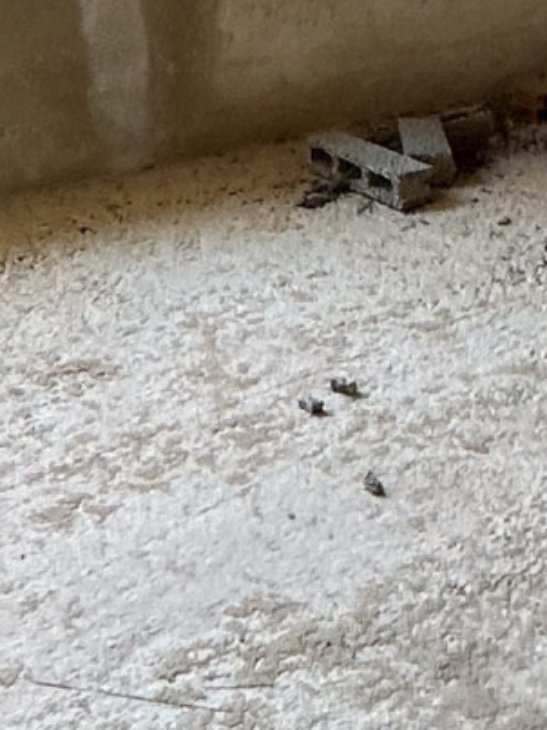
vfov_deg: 19.6
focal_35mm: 89
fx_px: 1876
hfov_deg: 16.4
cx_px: 456
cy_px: -315
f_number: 2.2
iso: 100
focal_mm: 2.22
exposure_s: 1/99
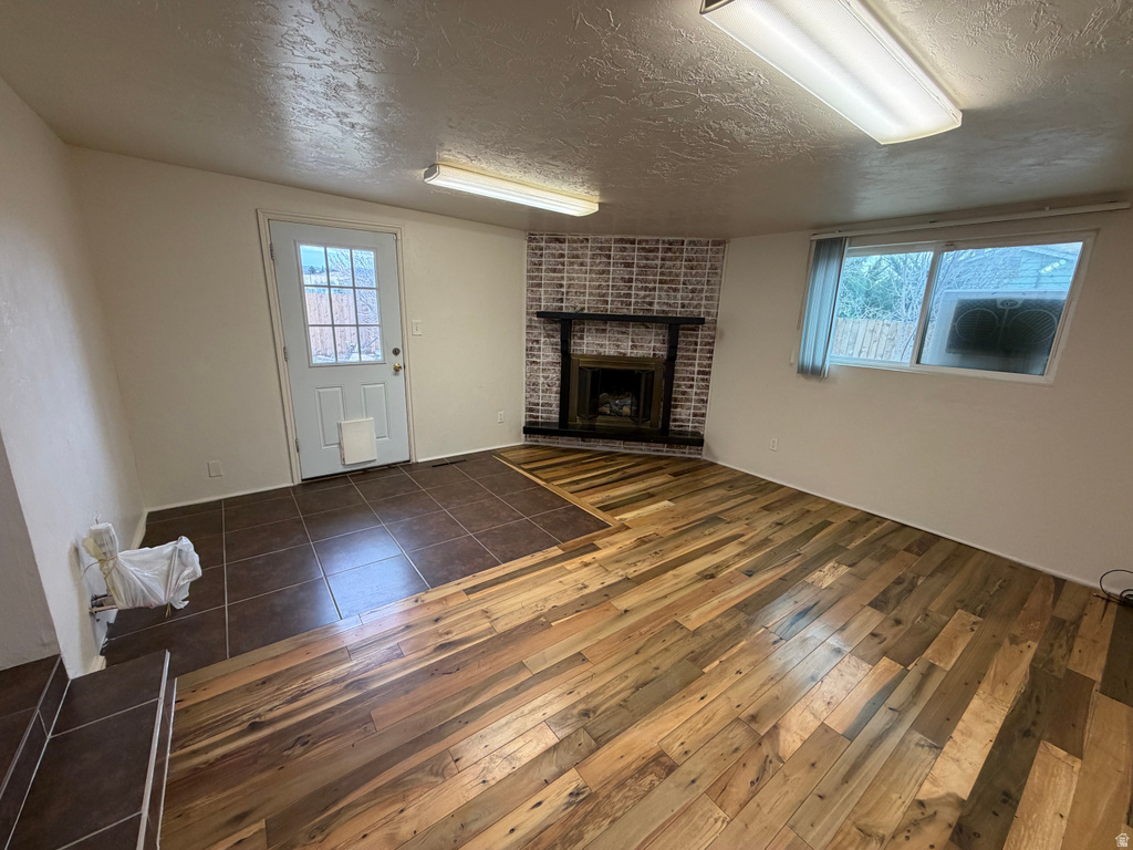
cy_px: 425
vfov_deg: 85.7
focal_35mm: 14
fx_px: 458
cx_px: 566
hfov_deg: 102.1
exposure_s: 1/120
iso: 200
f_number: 2.2
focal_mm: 2.22
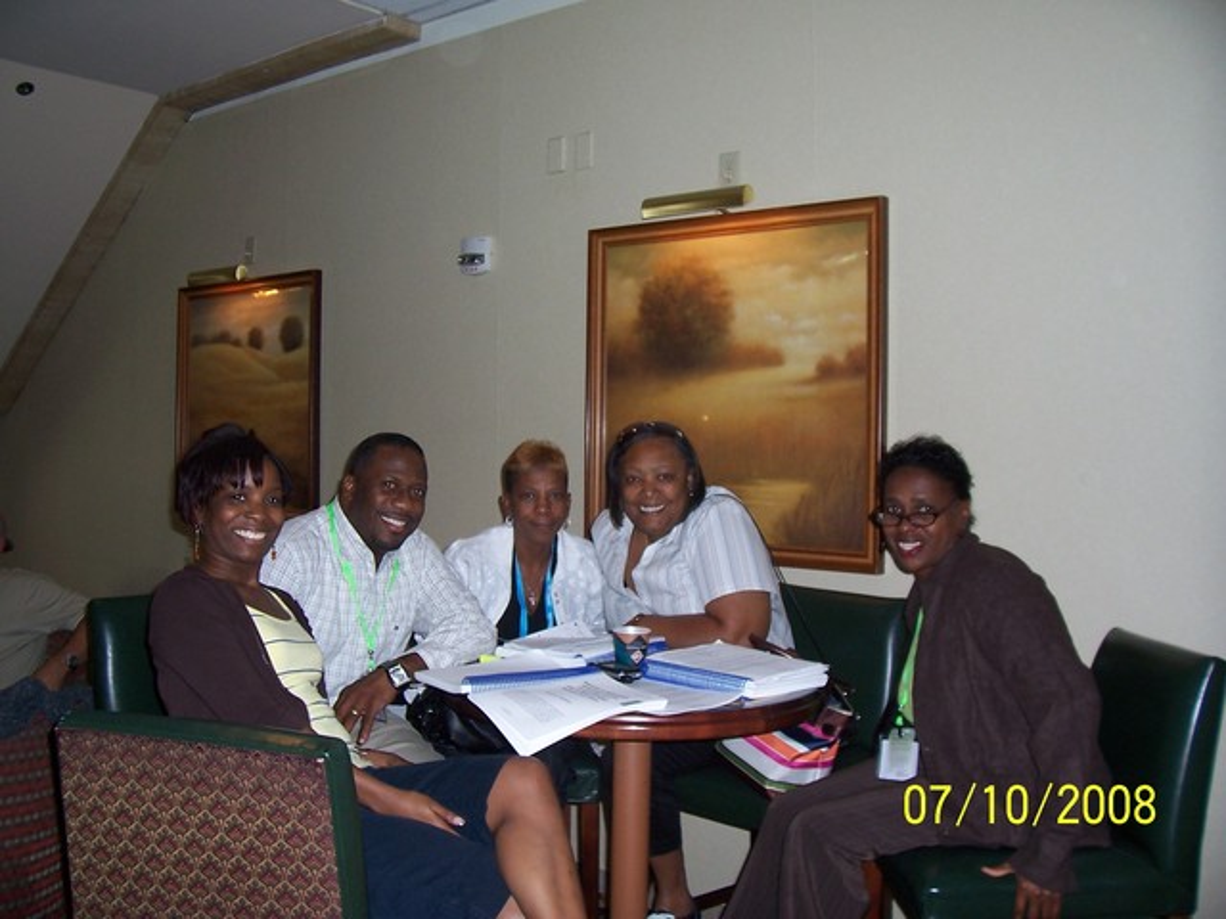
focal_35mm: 34
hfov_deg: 54.0
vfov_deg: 41.8
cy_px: 460
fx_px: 1204
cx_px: 613
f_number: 2.7
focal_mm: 5.6
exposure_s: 1/60
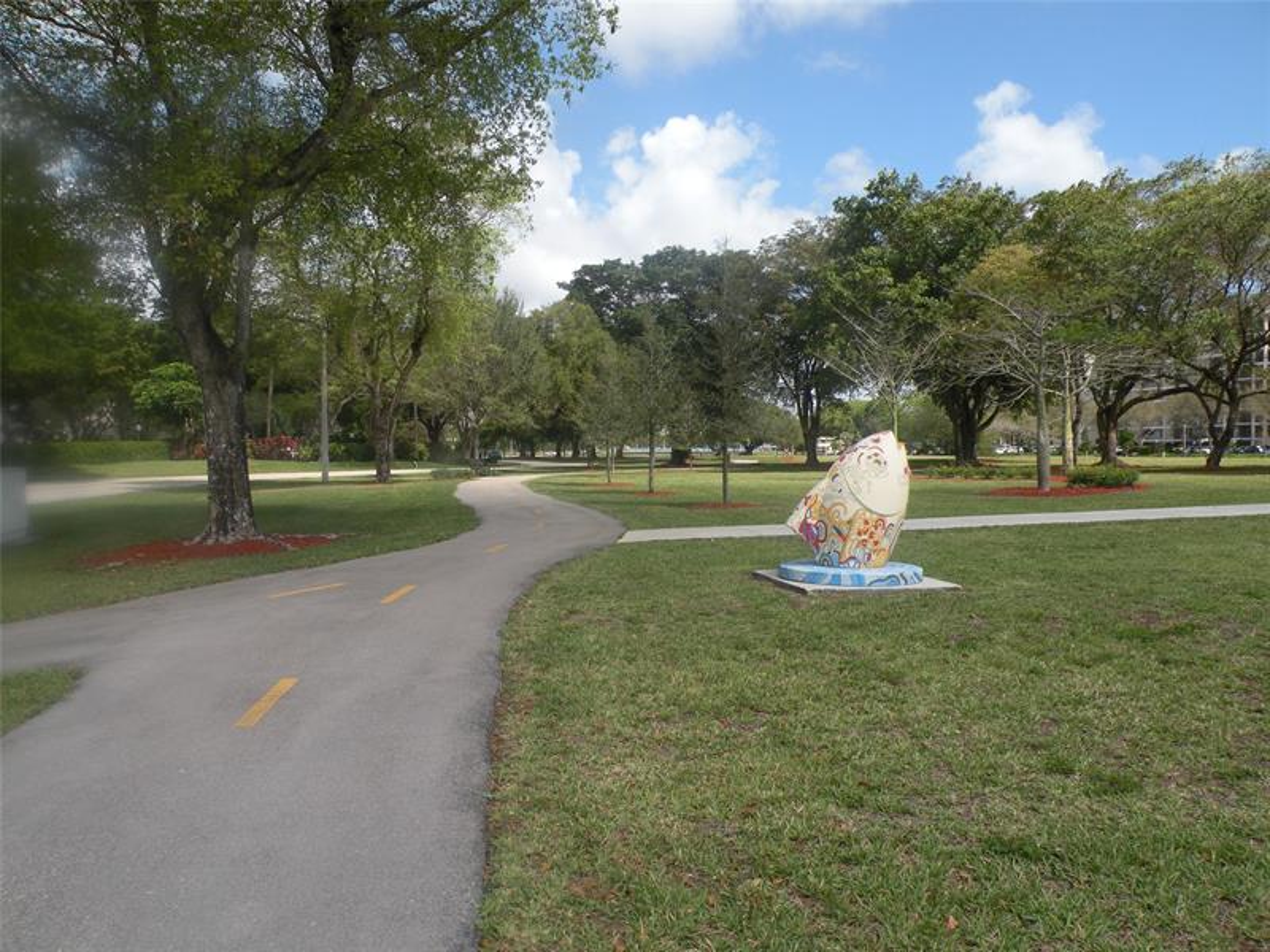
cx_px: 635
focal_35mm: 27
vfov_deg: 51.4
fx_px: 991
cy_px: 476
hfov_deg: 65.3
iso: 64
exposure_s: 1/213
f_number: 5.6
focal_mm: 4.7
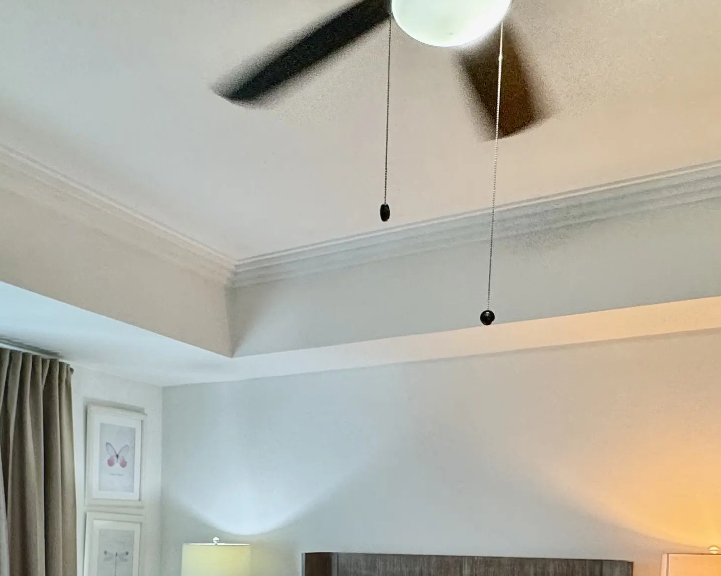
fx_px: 811
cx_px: 315
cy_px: 565
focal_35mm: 38
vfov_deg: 35.7
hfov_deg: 47.8
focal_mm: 2.22
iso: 200
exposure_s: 1/120
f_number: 2.2
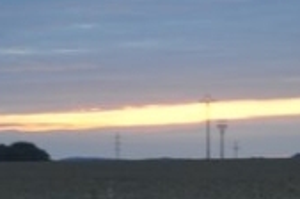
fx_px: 2038
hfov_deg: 8.4
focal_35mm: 245
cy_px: 119
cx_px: 158
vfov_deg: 5.6
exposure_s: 1/15
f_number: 5.3
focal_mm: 46
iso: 1600
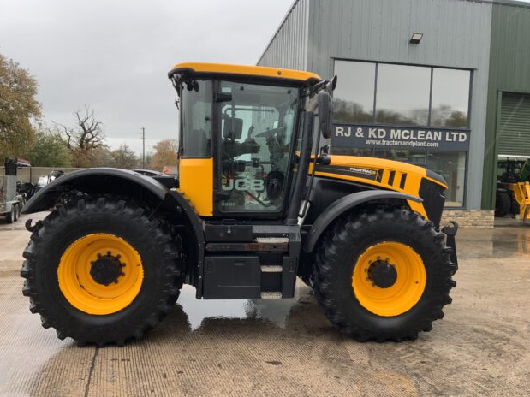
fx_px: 459
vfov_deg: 46.8
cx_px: 270
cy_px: 198
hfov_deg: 60.0
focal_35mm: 30
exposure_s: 1/122
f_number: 1.8
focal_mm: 3
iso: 40
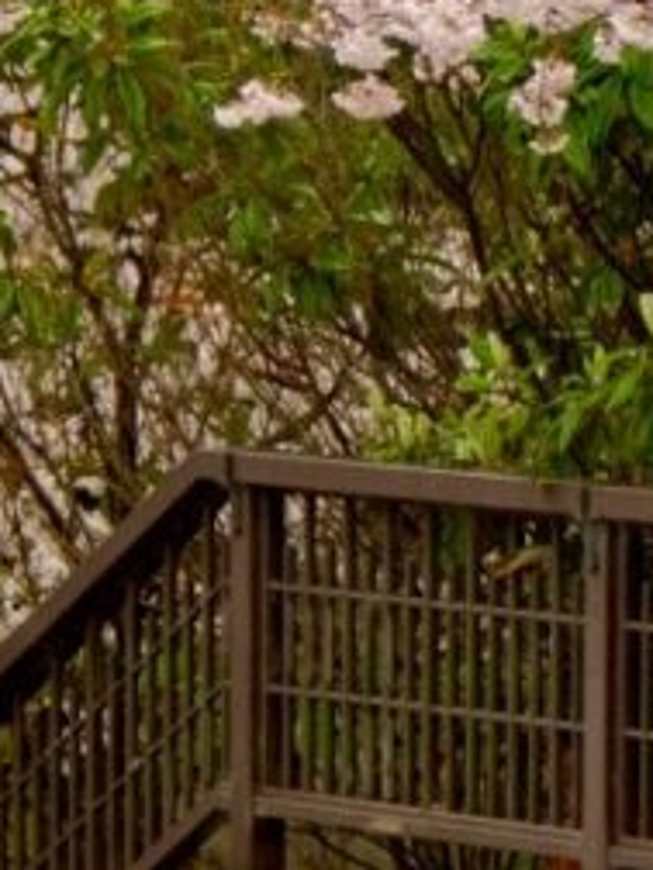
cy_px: -121
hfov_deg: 2.8
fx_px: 13280
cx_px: 470
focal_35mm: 528
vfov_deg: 3.7
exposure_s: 1/220
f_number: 4
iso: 400
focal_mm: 80
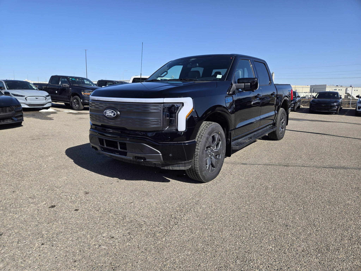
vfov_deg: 58.9
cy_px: 136
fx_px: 240
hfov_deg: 73.9
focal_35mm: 23
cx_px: 180
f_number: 1.8
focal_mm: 5.4
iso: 25
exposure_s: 1/2010
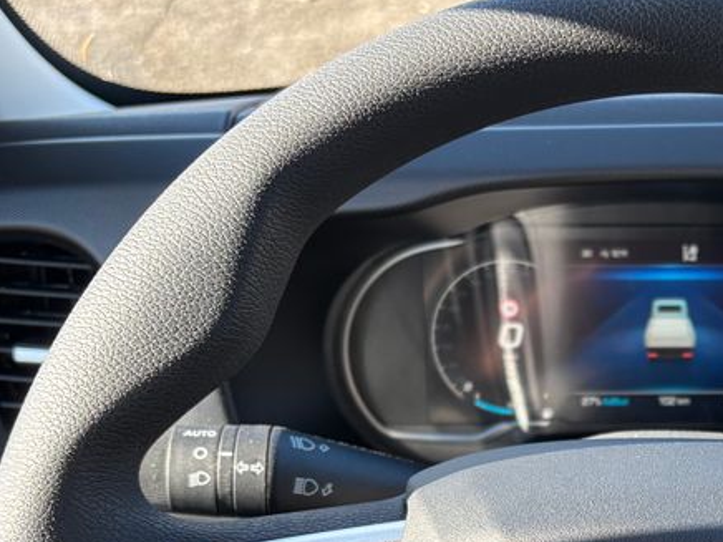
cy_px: 539
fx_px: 1274
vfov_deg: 23.1
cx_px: 688
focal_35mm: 61
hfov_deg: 29.9
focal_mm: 5.96
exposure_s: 1/241
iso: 80
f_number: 1.6
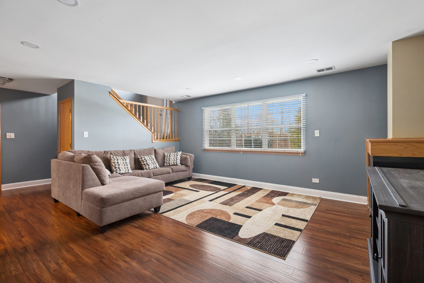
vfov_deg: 77.3
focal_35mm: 15
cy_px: 142
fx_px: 177
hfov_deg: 100.4
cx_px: 212
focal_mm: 10
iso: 400
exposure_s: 1/30
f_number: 8
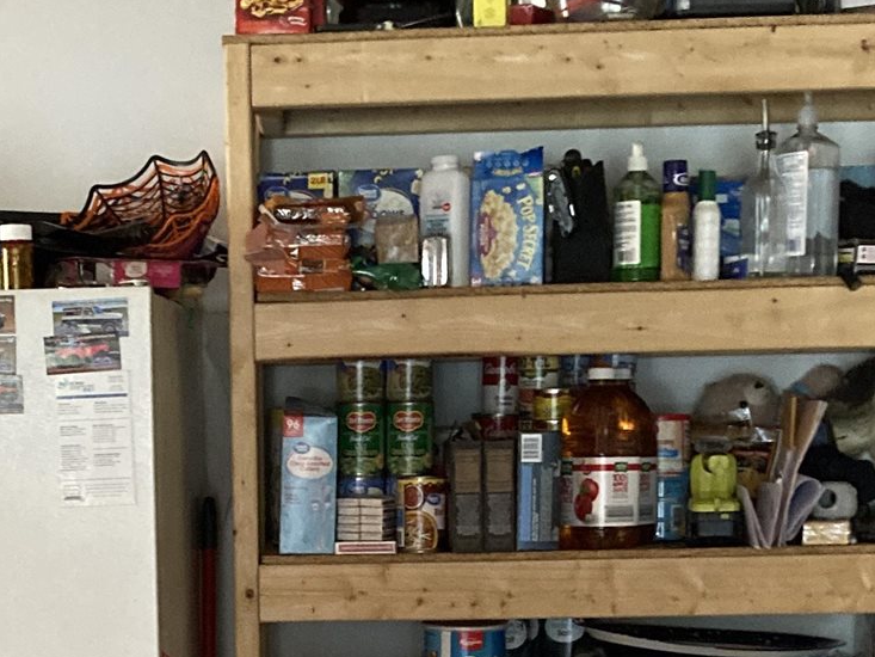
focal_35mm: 88
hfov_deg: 22.0
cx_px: 208
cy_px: 779
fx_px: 2225
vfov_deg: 16.1
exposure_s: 1/30
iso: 400
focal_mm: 3.99
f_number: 1.8
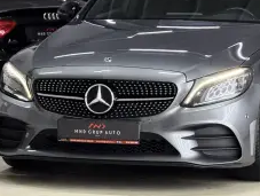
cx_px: 176
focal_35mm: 190
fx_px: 1429
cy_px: 46
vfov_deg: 7.8
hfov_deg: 10.4
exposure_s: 1/100
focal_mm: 15.66
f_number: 2.8
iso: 500
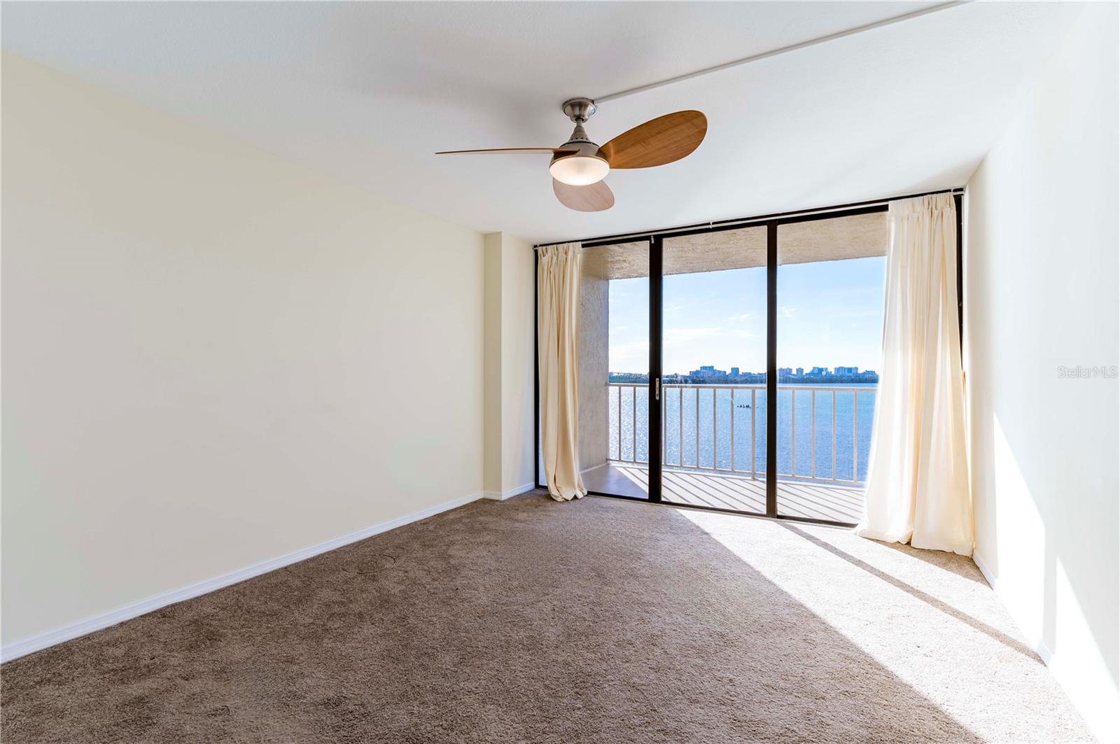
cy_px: 372
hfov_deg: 96.8
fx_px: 497
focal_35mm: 16
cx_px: 560
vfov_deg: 73.6
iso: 100
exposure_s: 1/250
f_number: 9
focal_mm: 16
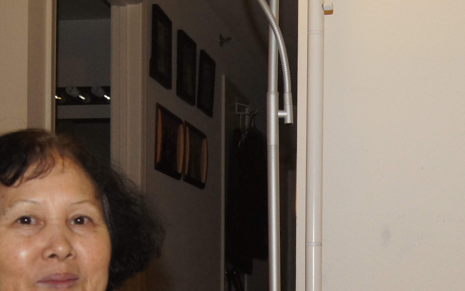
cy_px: 305
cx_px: 357
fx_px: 925
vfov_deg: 17.4
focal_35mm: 73
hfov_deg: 27.8
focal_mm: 22
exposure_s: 1/60
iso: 800
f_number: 4.5
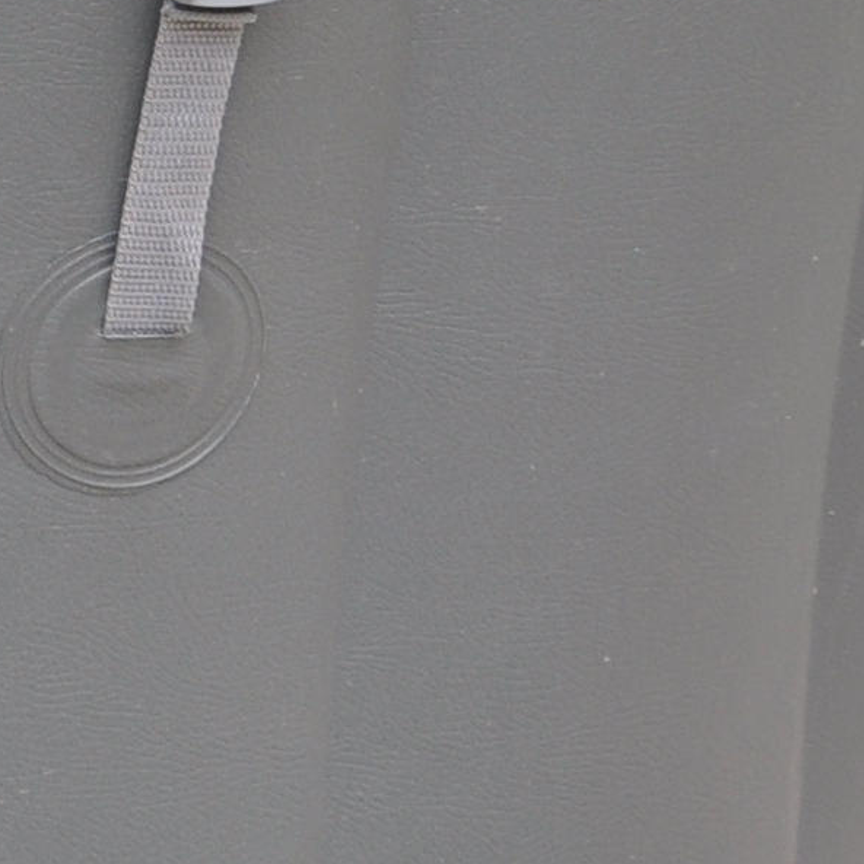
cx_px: -1725
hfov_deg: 7.6
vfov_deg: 8.5
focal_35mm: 203
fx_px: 5732
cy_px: -325
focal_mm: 22
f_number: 5.6
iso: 280
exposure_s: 1/125
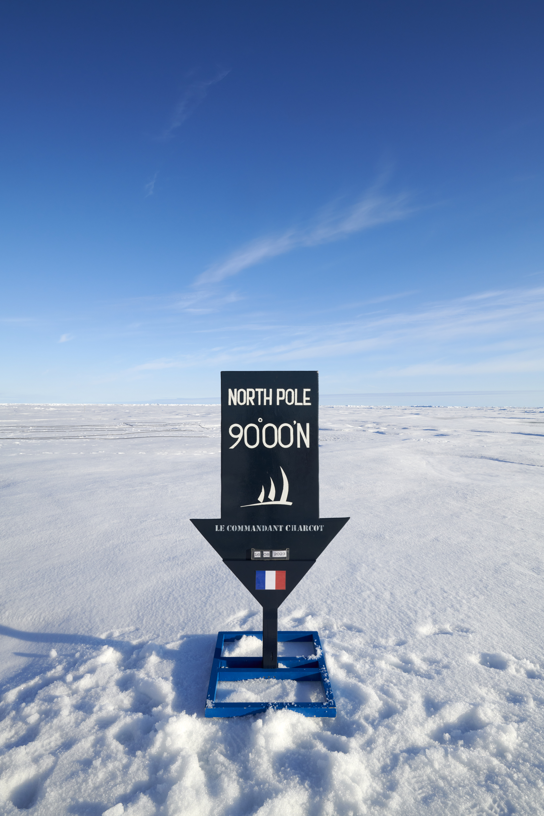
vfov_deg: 84.0
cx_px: 272
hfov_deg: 61.9
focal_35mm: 20
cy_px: 408
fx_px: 453
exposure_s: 1/350
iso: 200
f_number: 13
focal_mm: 20
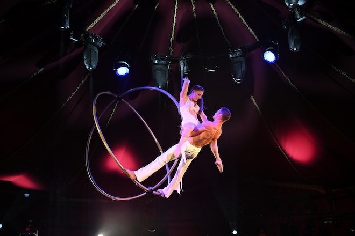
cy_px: 118
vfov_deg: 19.5
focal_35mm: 70
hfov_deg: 28.8
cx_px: 178
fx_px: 690
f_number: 2.8
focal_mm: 70
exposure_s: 1/800
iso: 2500
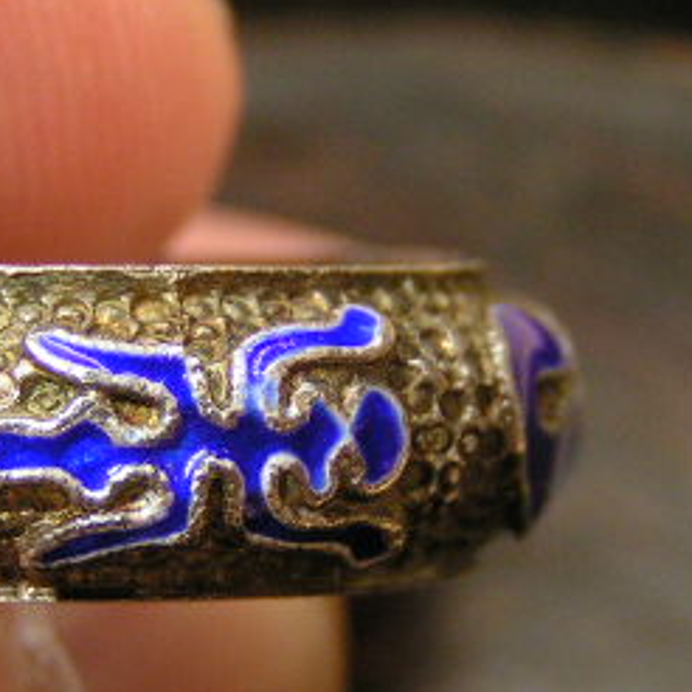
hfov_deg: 12.0
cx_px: 278
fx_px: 3279
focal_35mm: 145
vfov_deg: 12.0
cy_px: 461
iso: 125
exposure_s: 1/60
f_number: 3.2
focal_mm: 9.7
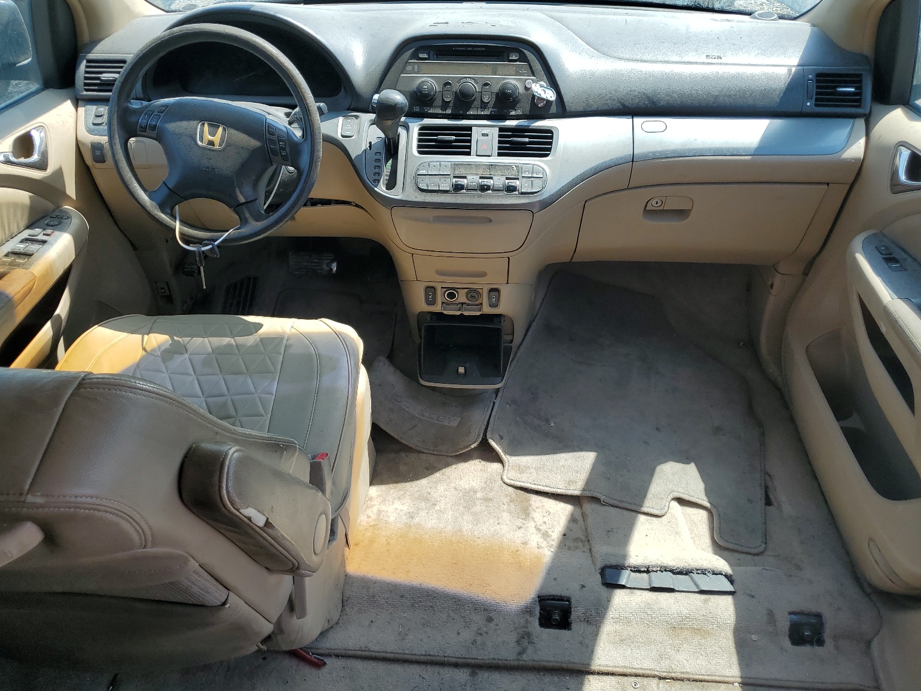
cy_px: 334
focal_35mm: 27
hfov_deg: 65.3
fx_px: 718
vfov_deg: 51.4
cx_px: 464
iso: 50
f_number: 1.5
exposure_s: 1/909
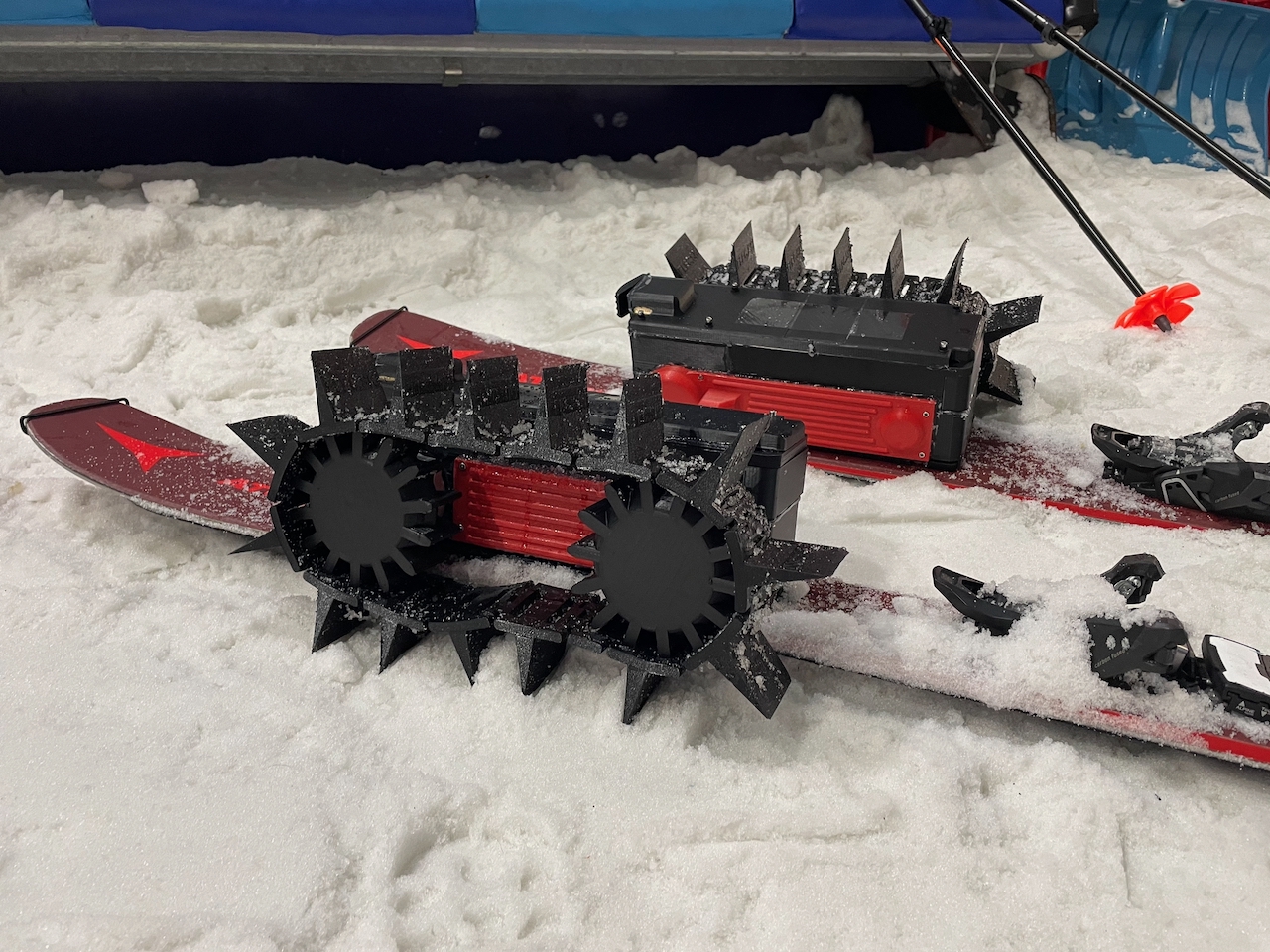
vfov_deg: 53.1
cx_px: 635
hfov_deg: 67.3
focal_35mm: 26
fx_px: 954
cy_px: 476
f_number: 1.6
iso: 160
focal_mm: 4.2
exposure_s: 1/50
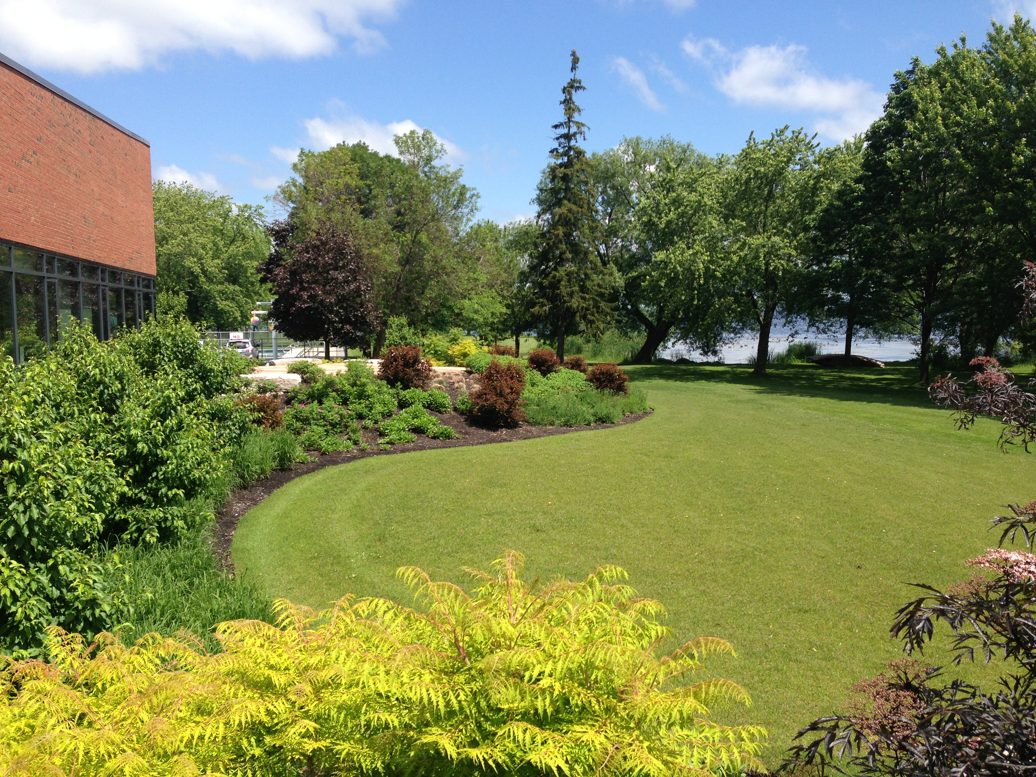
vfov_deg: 42.9
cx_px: 518
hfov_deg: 55.4
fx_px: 988
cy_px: 388
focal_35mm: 33
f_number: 2.4
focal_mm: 4.13
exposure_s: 1/1232
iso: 50
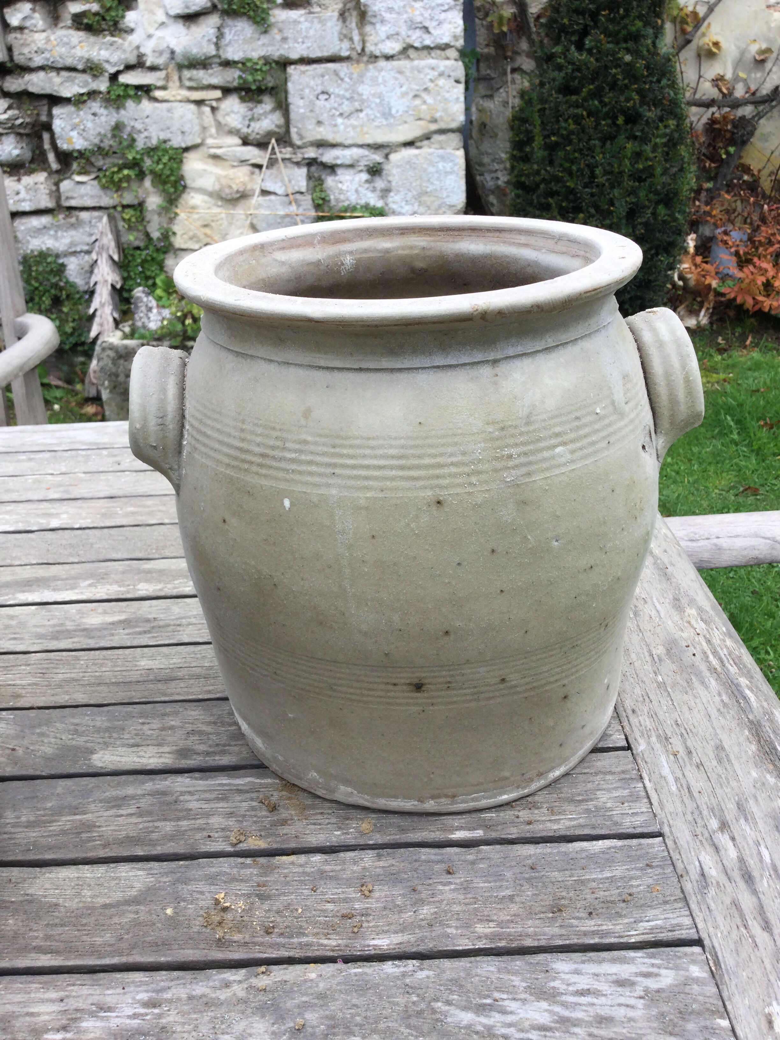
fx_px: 931
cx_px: 390
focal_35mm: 31
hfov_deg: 45.4
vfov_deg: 58.4
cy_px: 520
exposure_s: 1/109
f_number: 2.4
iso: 25
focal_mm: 3.3
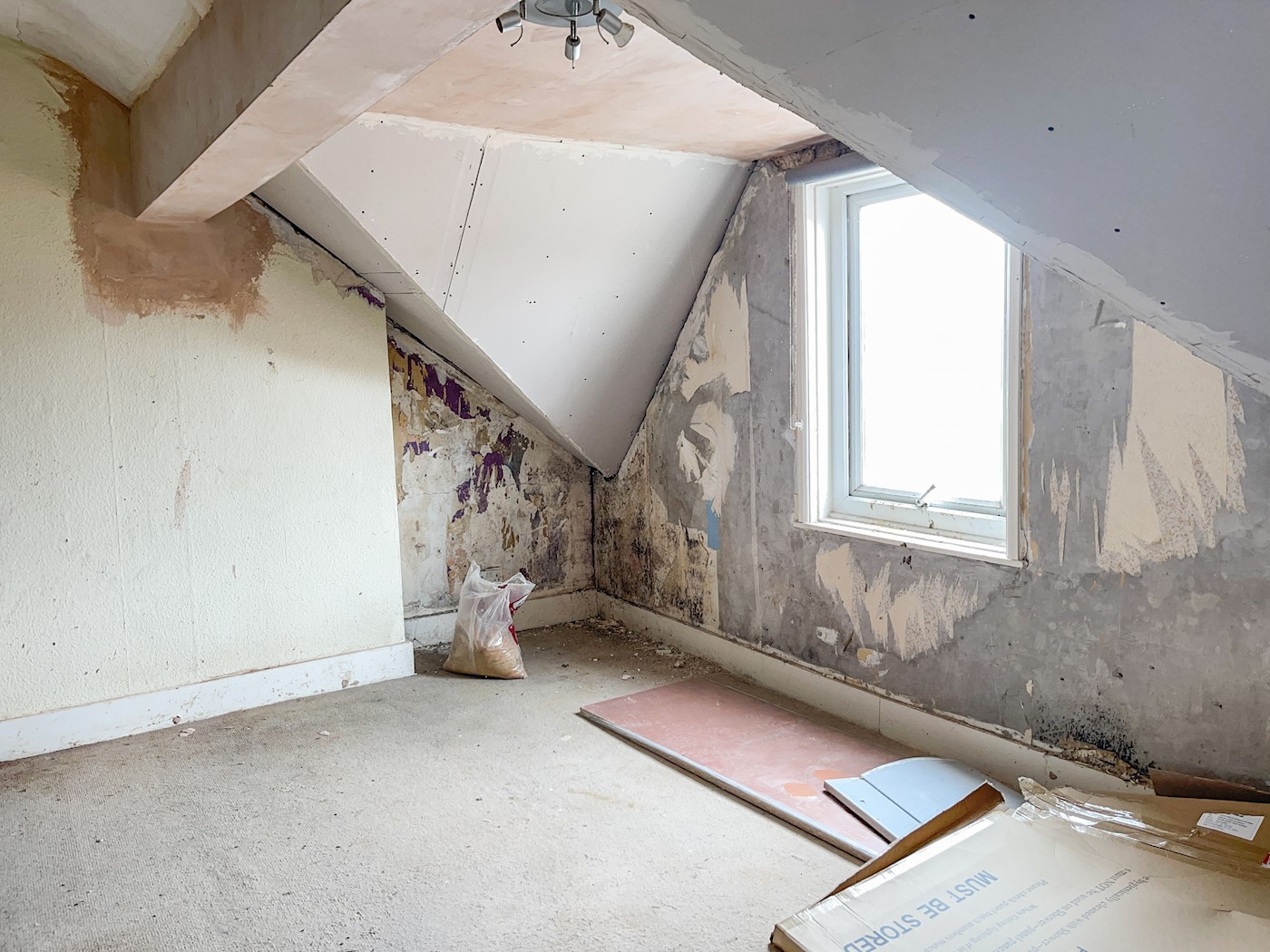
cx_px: 635
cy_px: 476
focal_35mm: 25
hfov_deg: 69.4
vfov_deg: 54.9
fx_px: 917
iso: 32
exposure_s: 1/35
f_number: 1.6
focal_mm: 5.1
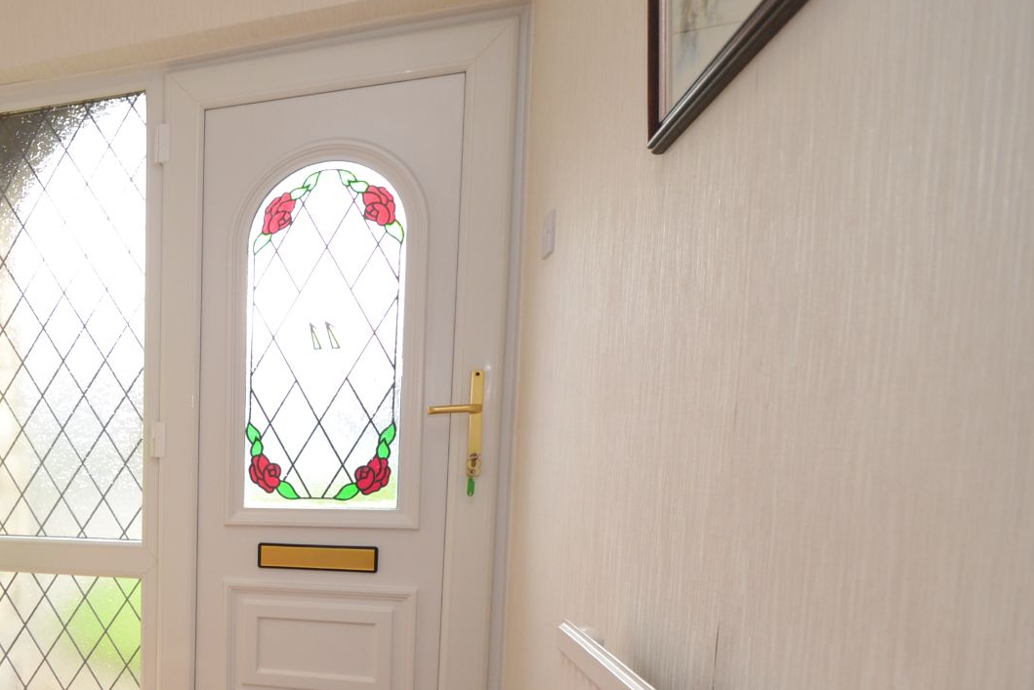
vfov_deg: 43.5
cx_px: 37
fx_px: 833
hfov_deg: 52.7
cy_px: 521
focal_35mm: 29
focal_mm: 10
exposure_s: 1/80
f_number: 4.5
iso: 400
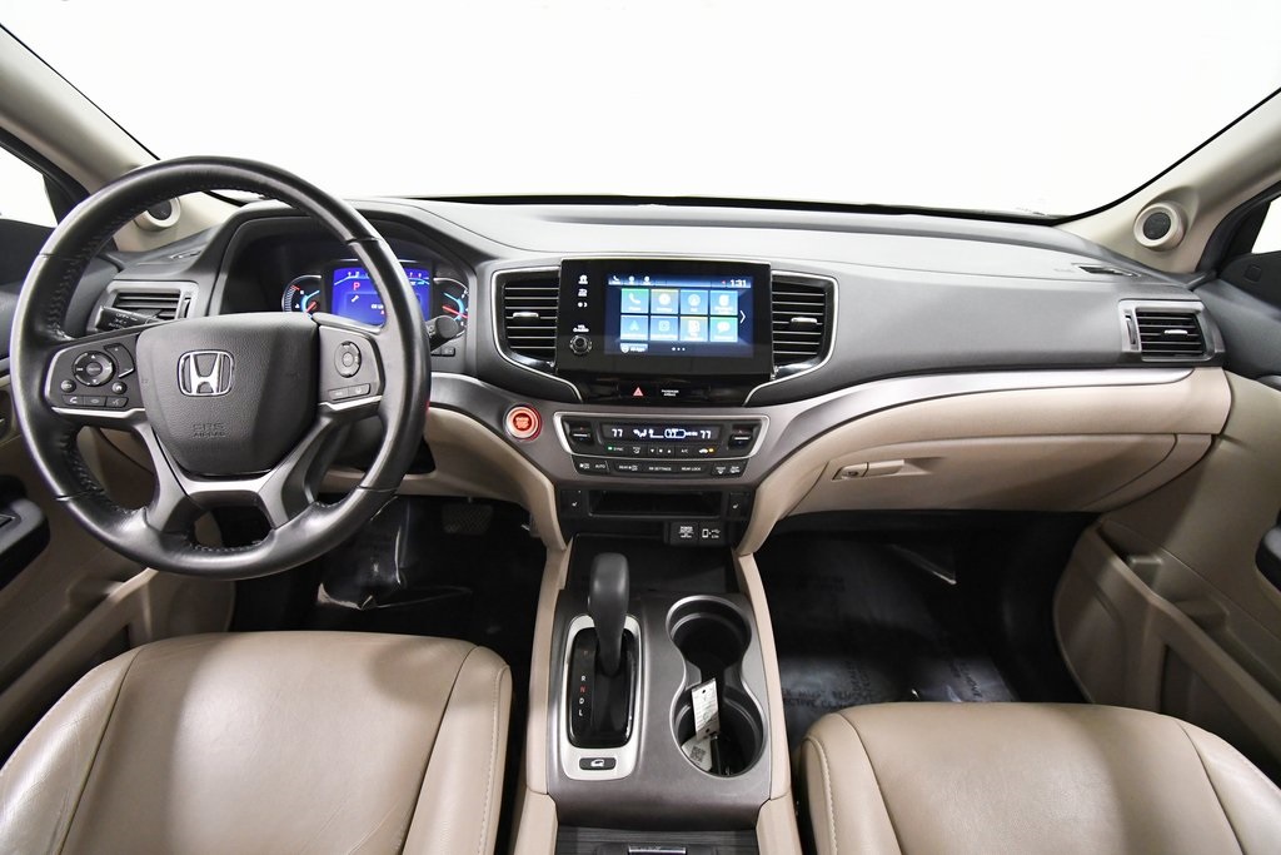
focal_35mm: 15
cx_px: 640
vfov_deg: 77.3
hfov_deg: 100.4
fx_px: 534
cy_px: 428
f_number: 4.5
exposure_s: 1/80
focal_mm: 10
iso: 3200
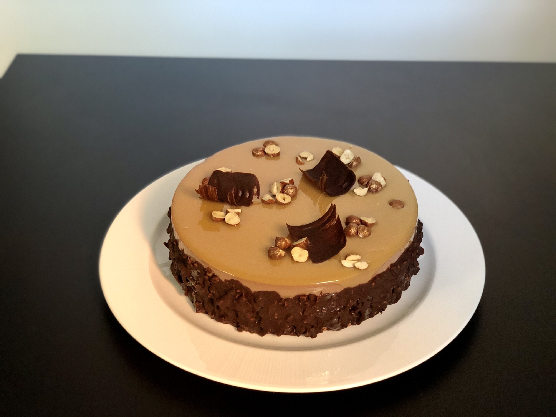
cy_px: 208
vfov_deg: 28.0
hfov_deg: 36.8
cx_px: 278
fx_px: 835
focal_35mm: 52
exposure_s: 1/17
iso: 160
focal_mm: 6
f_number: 2.4
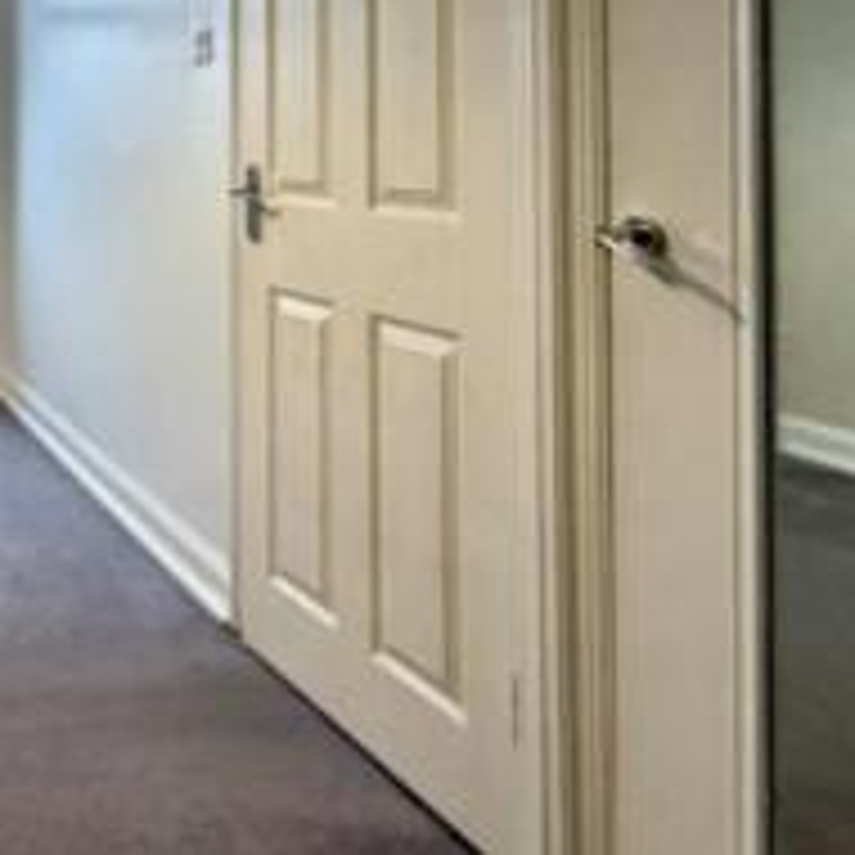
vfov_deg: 41.0
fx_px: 1062
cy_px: 115
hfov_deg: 35.9
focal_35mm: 38
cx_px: -128
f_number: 2.2
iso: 250
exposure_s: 1/50
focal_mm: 2.22
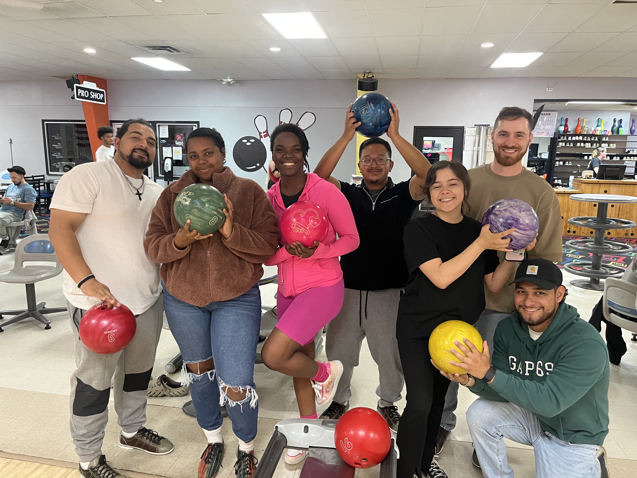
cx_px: 318
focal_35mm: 26
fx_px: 478
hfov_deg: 67.3
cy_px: 239
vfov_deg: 53.1
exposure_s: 1/40
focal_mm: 5.1
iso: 500
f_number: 1.6
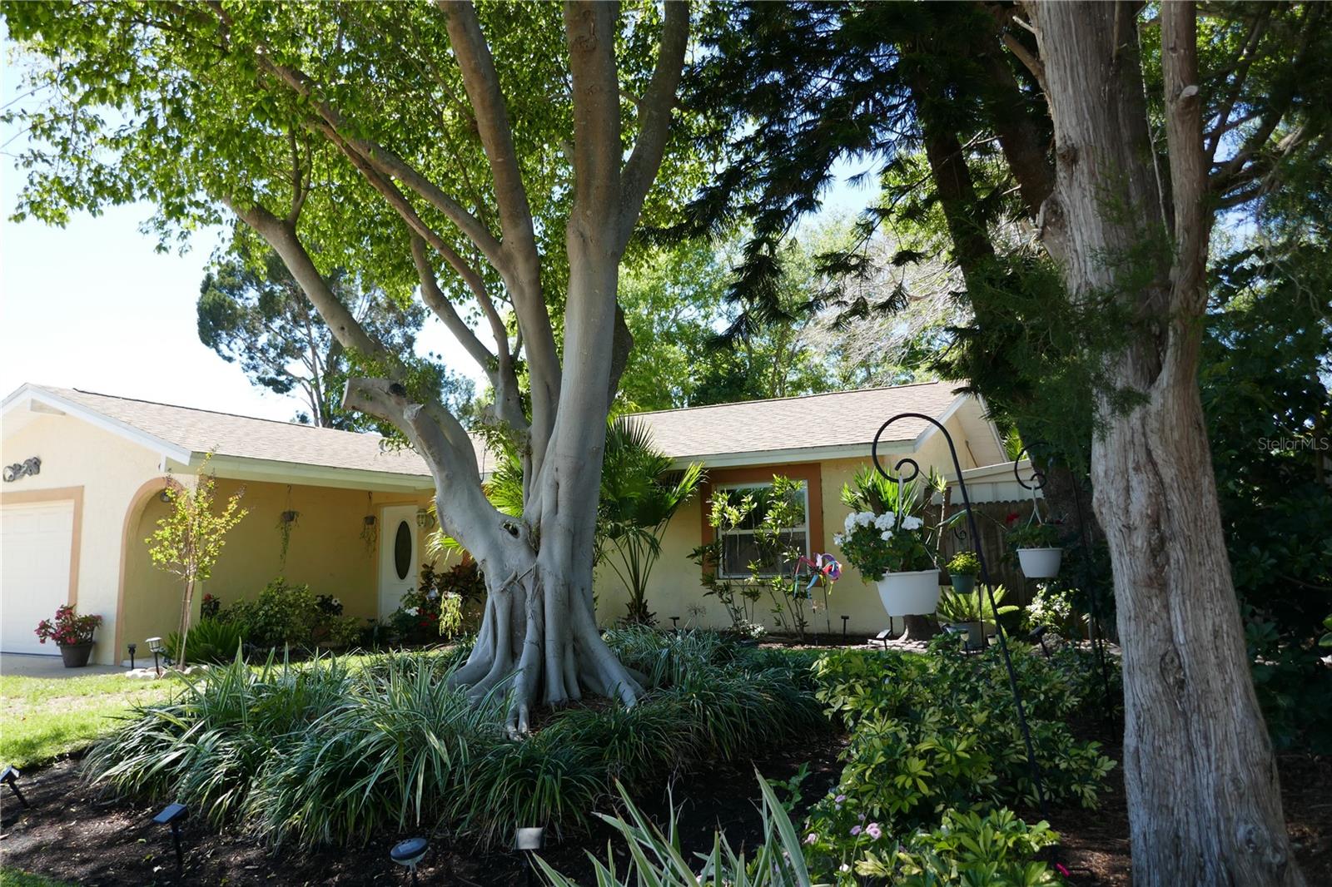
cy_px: 444
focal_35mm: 25
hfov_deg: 71.5
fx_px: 925
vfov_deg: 51.3
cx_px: 666
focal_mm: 9.1
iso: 125
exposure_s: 1/500
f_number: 2.8
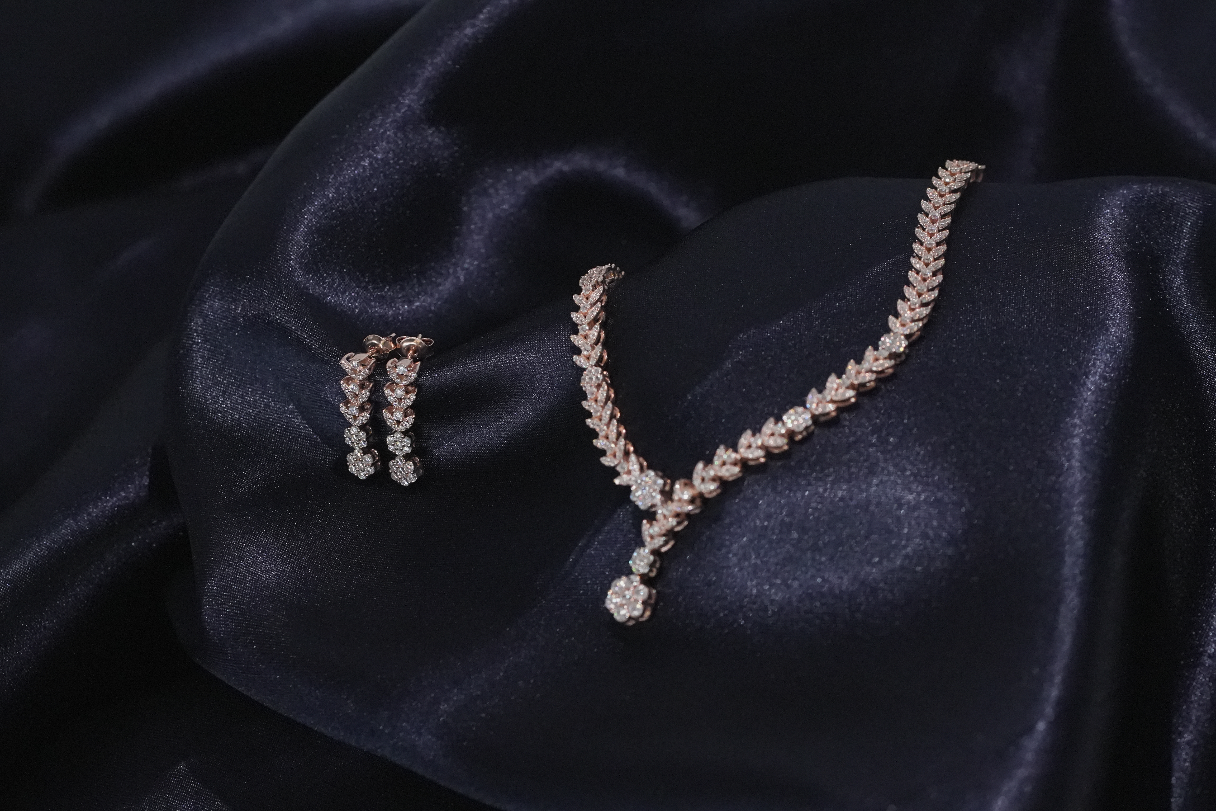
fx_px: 4289
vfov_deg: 10.8
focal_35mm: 127
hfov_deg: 16.1
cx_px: 608
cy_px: 406
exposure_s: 1/160
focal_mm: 85
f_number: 7.1
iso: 8000
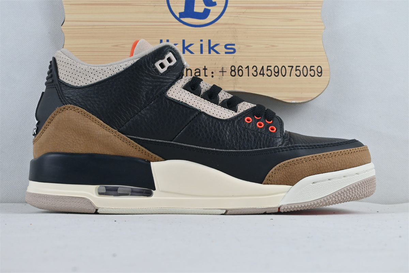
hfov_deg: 38.9
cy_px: 136
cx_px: 204
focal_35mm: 51
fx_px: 579
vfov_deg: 26.5
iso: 1000
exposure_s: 1/160
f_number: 10
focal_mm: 34
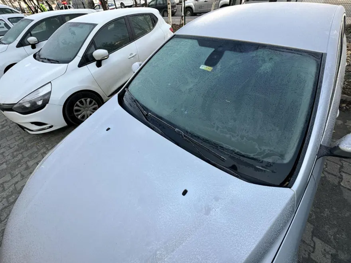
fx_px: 142
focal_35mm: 14
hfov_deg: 102.1
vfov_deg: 85.7
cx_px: 176
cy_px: 132
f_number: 2.2
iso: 40
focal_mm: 2.22
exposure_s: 1/228
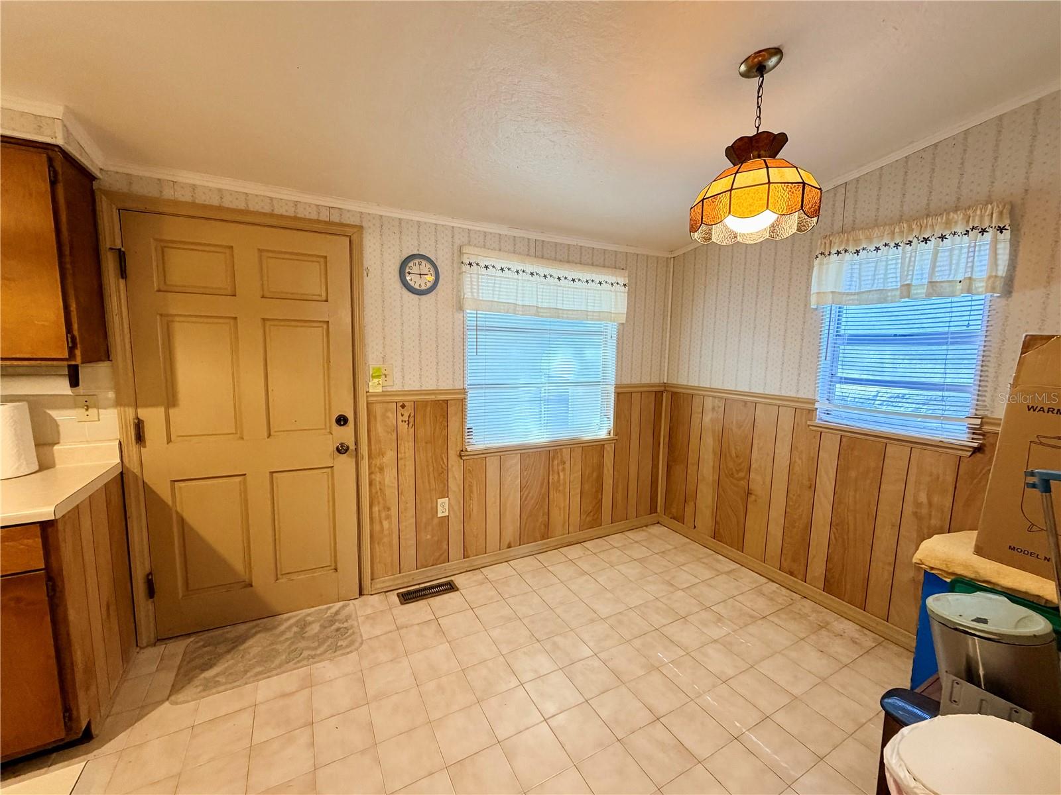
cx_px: 530
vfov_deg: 85.7
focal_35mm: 14
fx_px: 429
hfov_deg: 102.1
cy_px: 398
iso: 250
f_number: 2.2
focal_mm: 2.22
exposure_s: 1/60
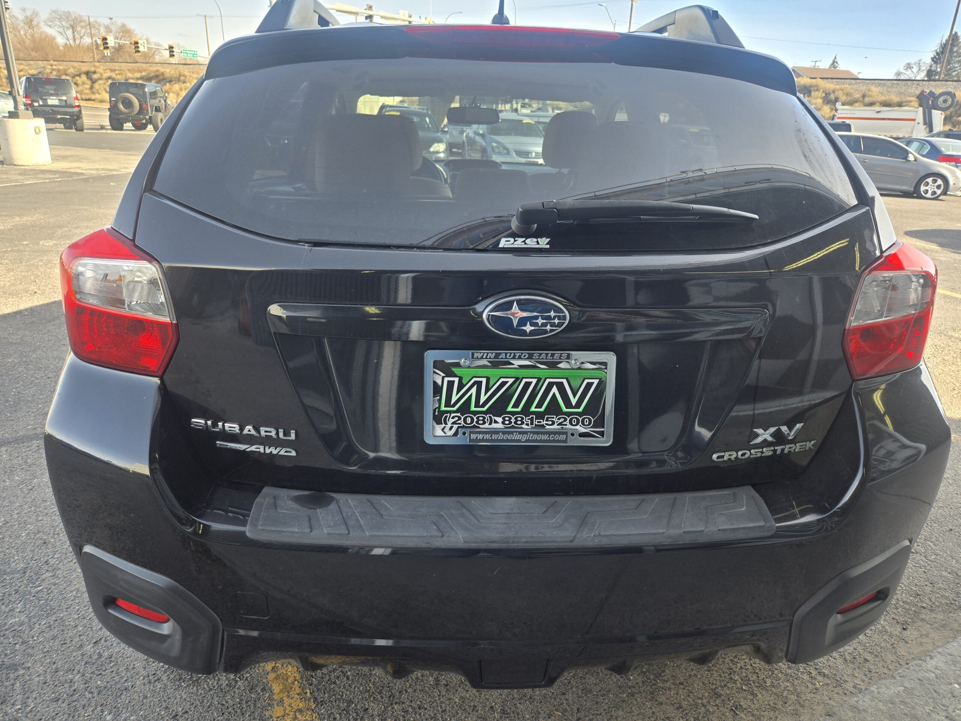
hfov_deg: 73.9
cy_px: 360
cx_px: 480
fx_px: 639
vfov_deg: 58.9
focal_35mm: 23
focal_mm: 5.4
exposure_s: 1/679
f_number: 1.8
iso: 80
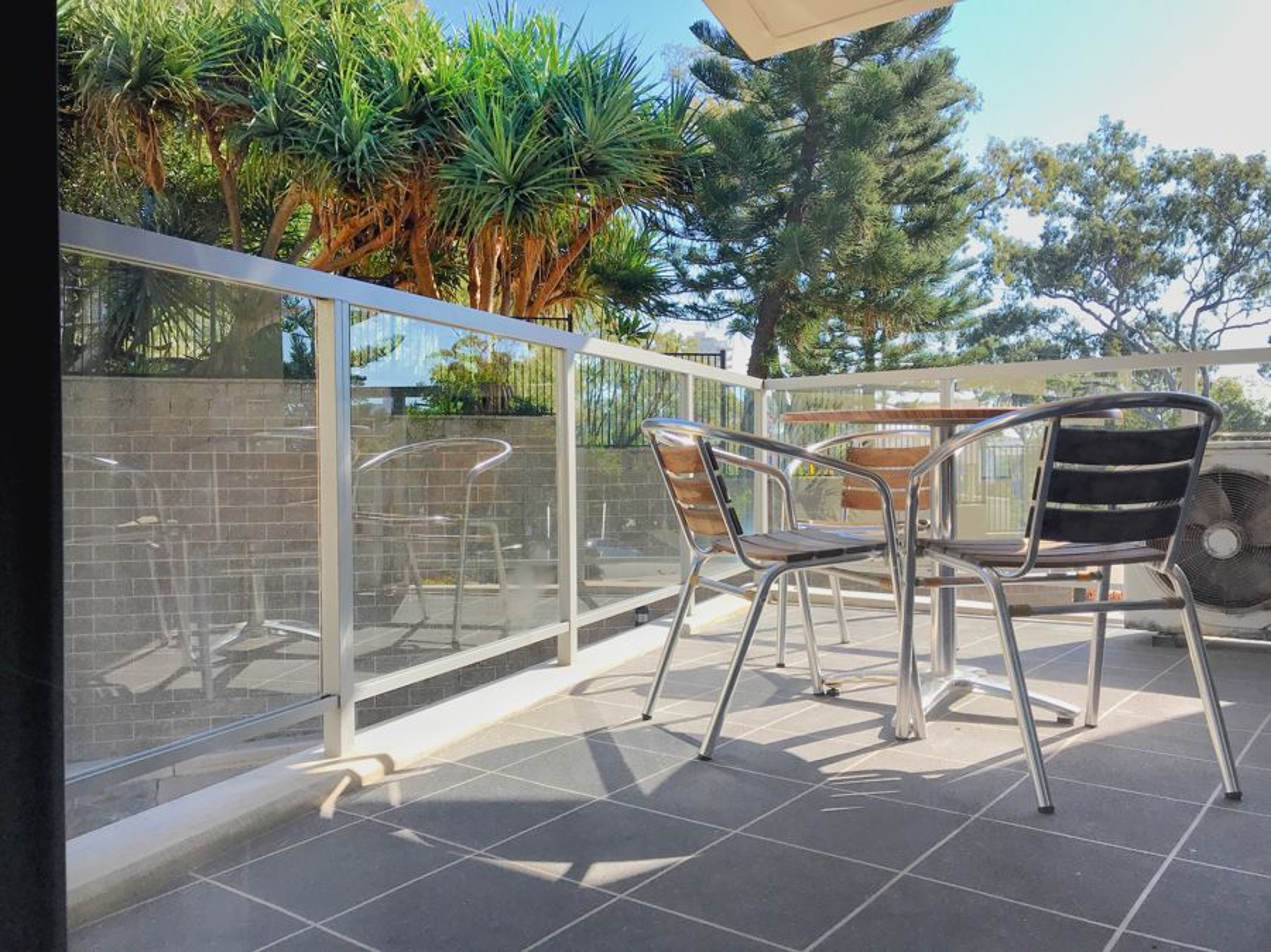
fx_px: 1028
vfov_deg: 49.7
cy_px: 476
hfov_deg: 63.5
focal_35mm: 28
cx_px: 636
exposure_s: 1/766
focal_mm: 3.99
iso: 20
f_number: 1.8
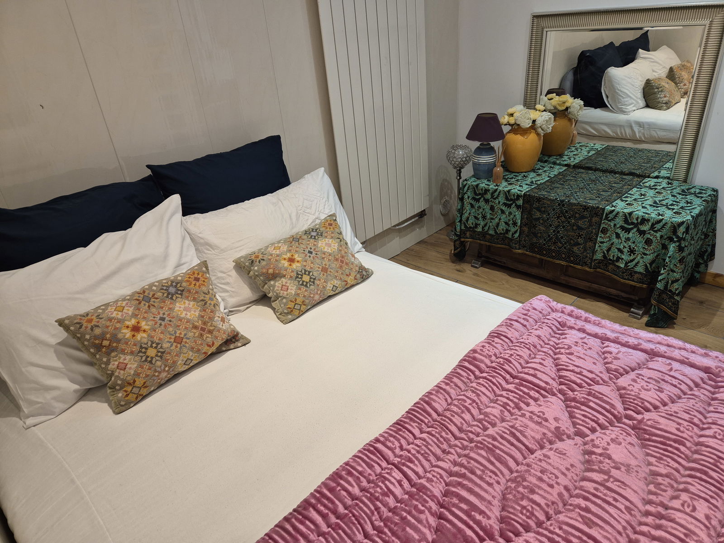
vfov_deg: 58.9
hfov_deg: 73.9
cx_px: 362
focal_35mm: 23
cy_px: 272
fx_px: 481
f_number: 1.8
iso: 160
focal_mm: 5.4
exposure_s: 1/100
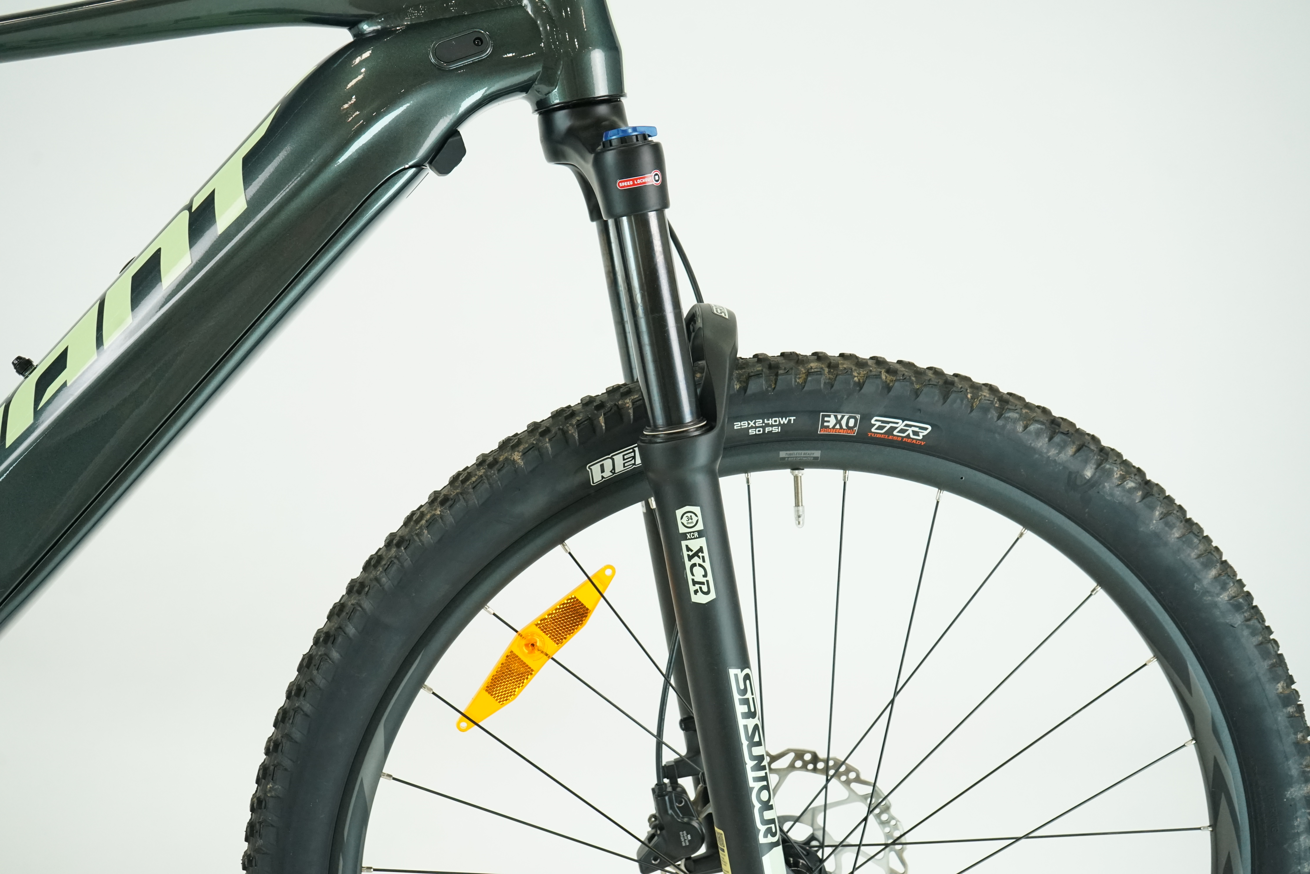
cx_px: 655
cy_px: 437
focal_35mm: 41
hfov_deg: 47.4
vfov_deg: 32.6
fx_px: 1492
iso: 2500
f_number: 6.3
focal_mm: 41
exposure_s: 1/200
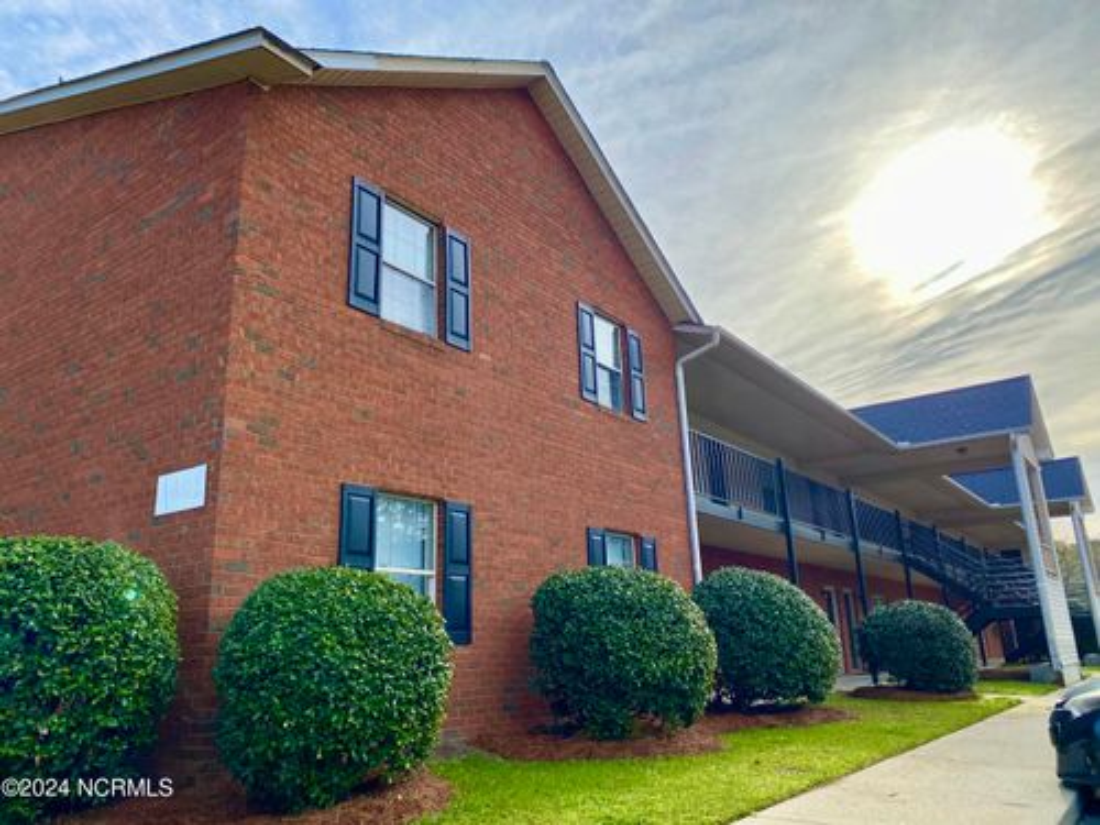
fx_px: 826
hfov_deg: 67.3
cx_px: 550
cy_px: 412
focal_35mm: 26
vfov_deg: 53.1
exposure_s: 1/2571
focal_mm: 4.25
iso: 32
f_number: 1.8
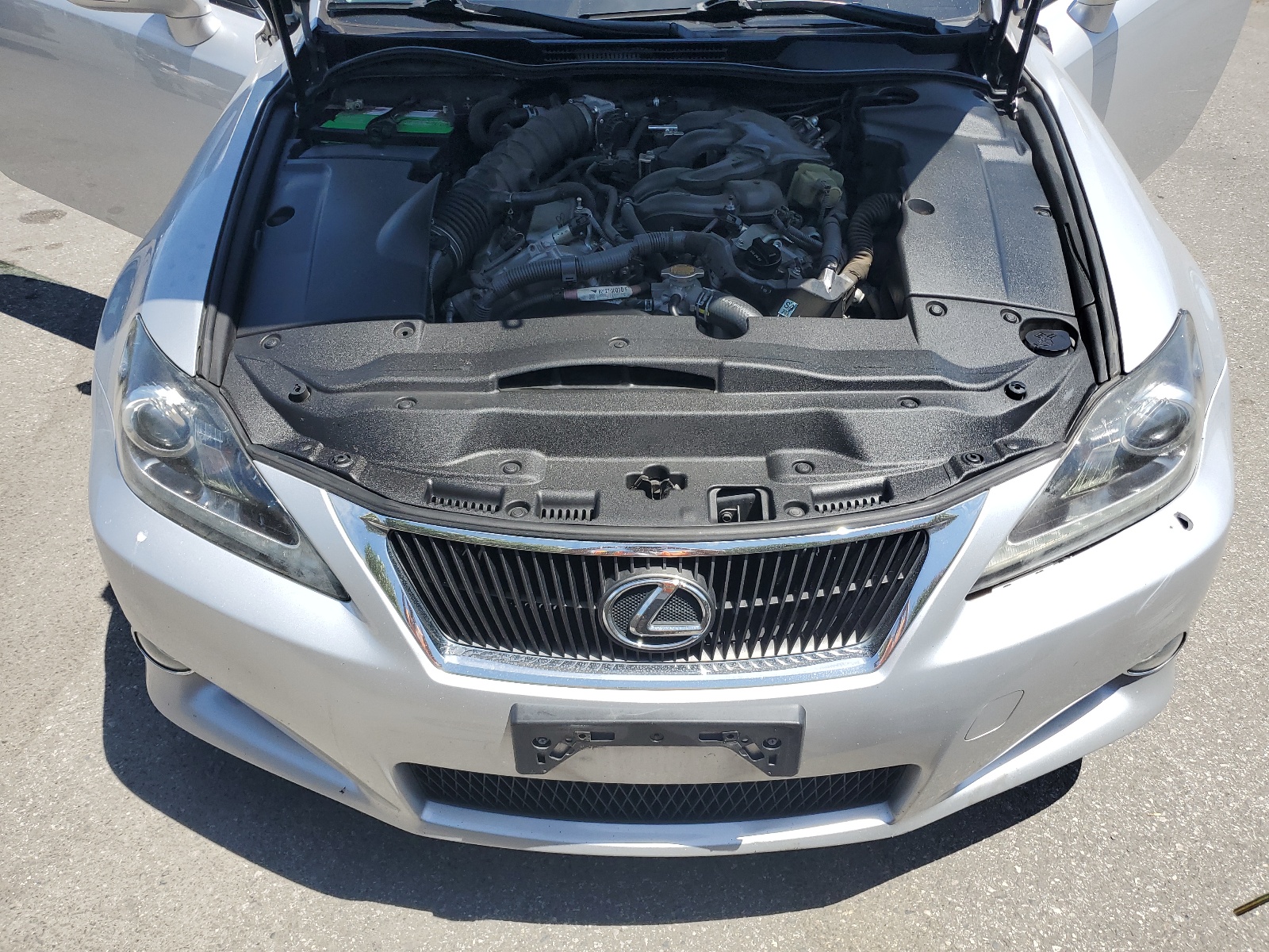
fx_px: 953
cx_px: 634
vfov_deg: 53.1
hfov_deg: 67.3
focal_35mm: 26
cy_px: 476
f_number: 1.5
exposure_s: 1/2500
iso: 50
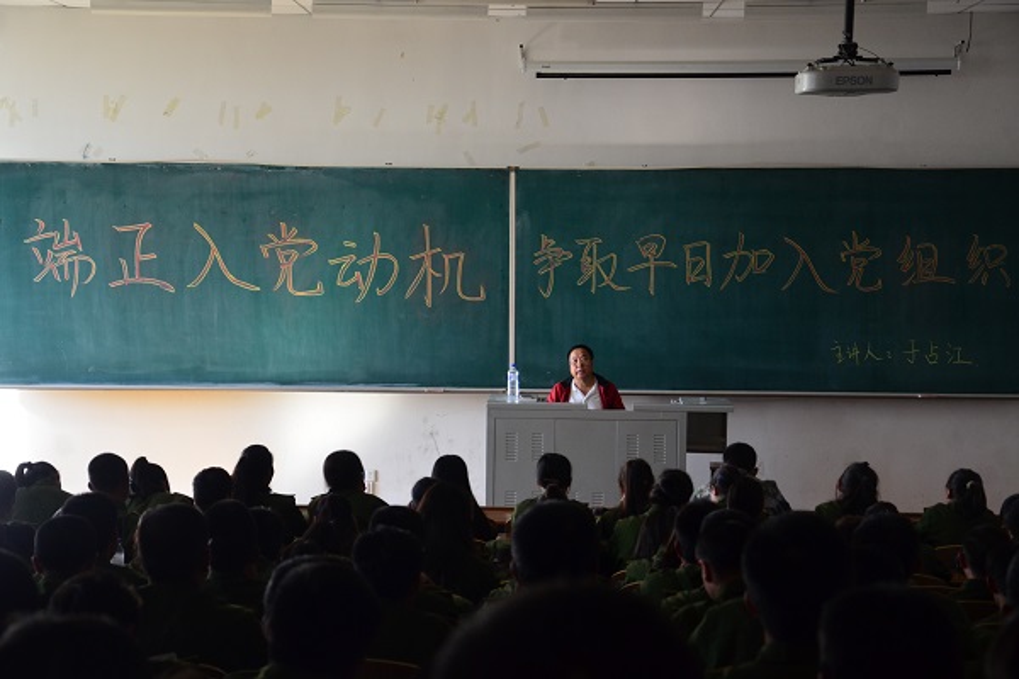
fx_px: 2123
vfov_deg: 18.2
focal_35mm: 75
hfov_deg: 27.0
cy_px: 340
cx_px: 510
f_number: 5
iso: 640
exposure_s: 1/100
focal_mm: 50
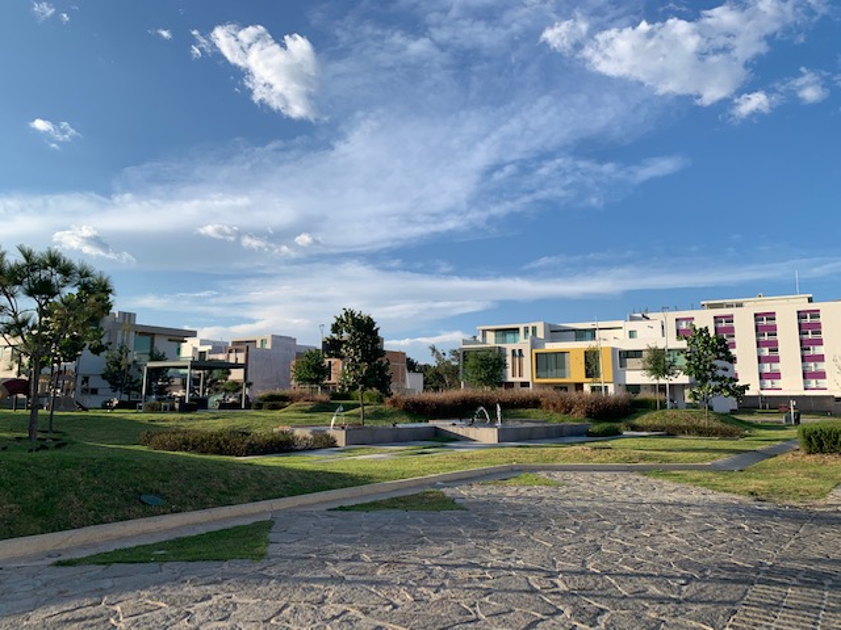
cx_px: 420
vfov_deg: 53.1
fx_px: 632
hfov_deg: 67.3
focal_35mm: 26
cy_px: 315
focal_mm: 4.25
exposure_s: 1/1992
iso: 25
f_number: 1.8
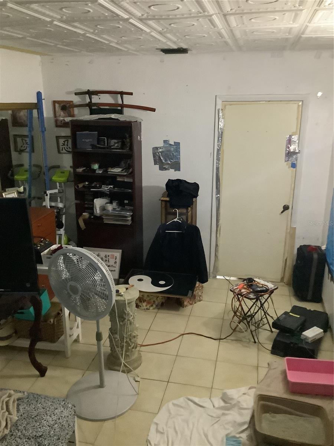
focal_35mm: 31
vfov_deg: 58.4
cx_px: 167
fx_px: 399
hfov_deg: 45.4
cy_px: 223
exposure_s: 1/24
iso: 640
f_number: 2.4
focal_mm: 3.3
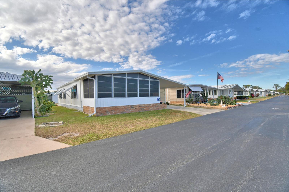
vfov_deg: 77.3
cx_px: 144
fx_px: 120
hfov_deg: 100.4
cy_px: 96
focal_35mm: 15
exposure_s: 1/250
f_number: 10
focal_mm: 10
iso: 100
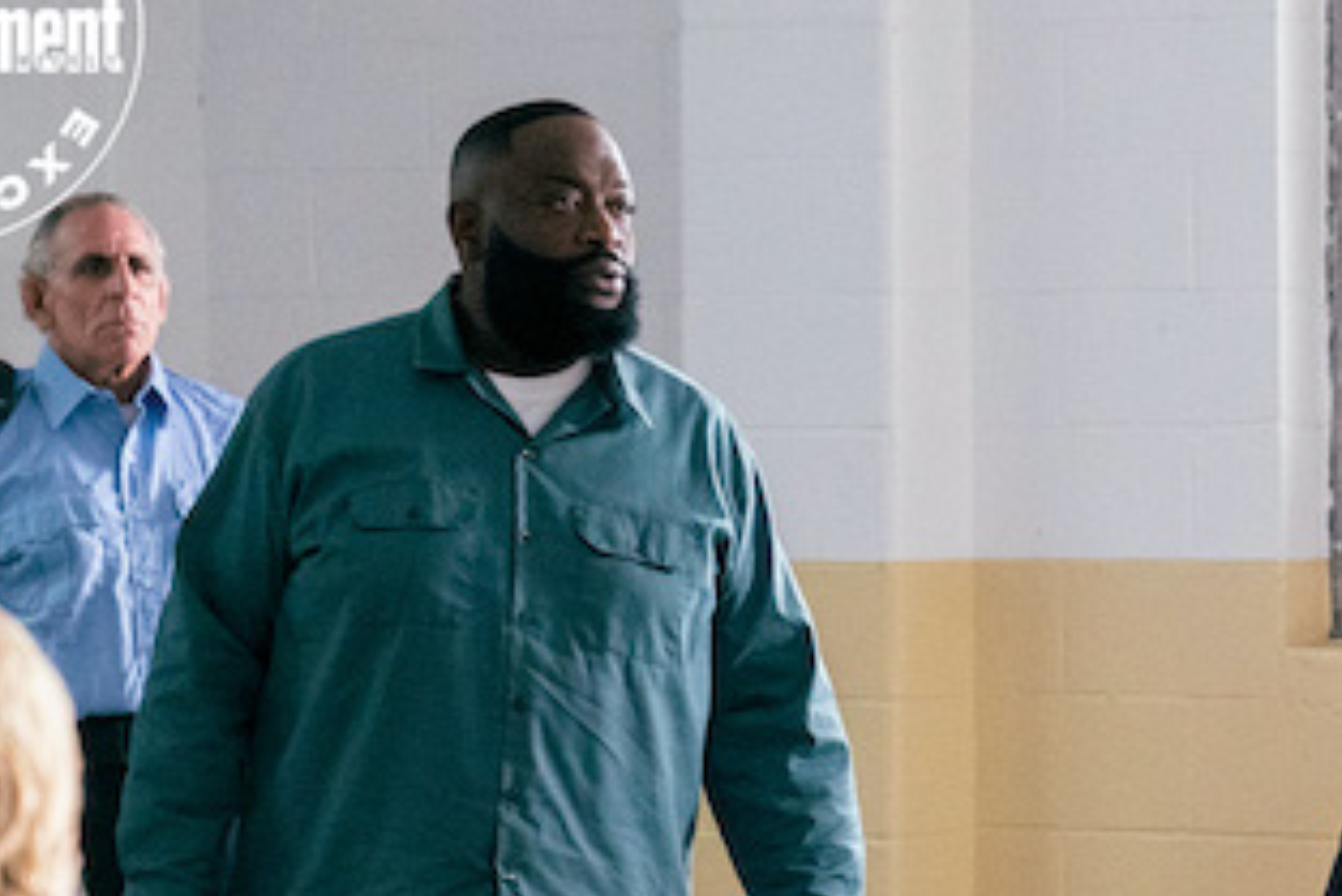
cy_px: 686
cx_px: 1038
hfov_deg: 14.3
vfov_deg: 9.6
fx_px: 5333
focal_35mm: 143
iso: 10000
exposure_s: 1/100
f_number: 4
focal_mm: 70
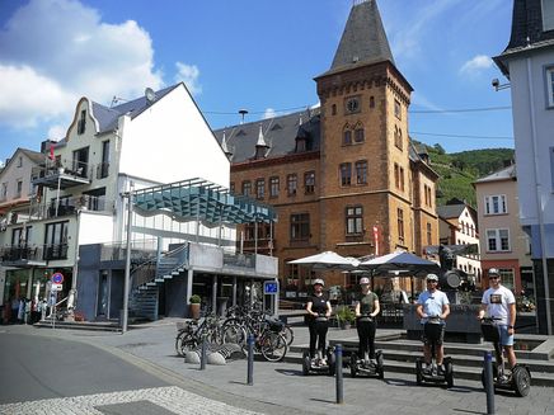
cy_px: 208
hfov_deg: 65.3
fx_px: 432
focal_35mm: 27
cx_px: 277
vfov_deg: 51.4
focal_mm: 3.95
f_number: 2.2
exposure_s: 1/1252
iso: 50
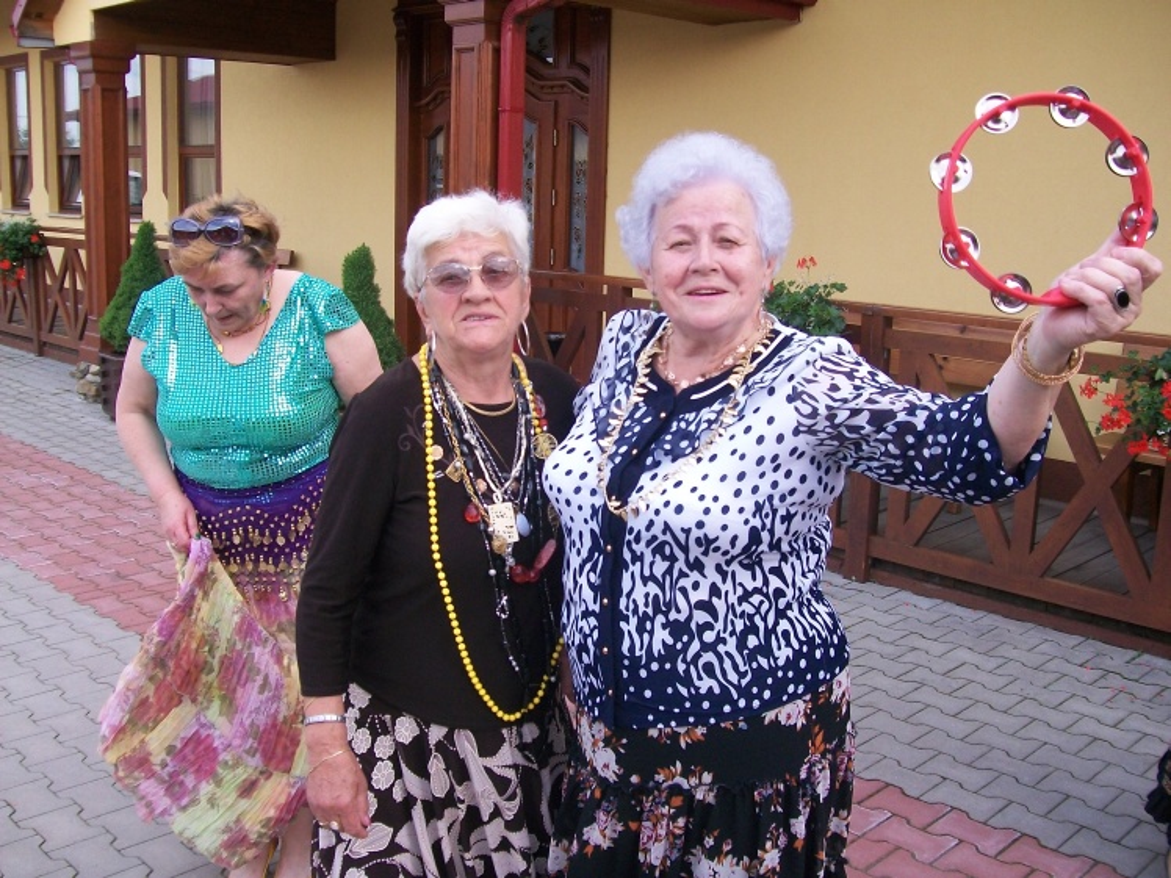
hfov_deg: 51.4
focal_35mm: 36
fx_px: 1218
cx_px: 586
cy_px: 439
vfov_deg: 39.7
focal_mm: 6
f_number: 2.7
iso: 80
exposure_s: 1/250
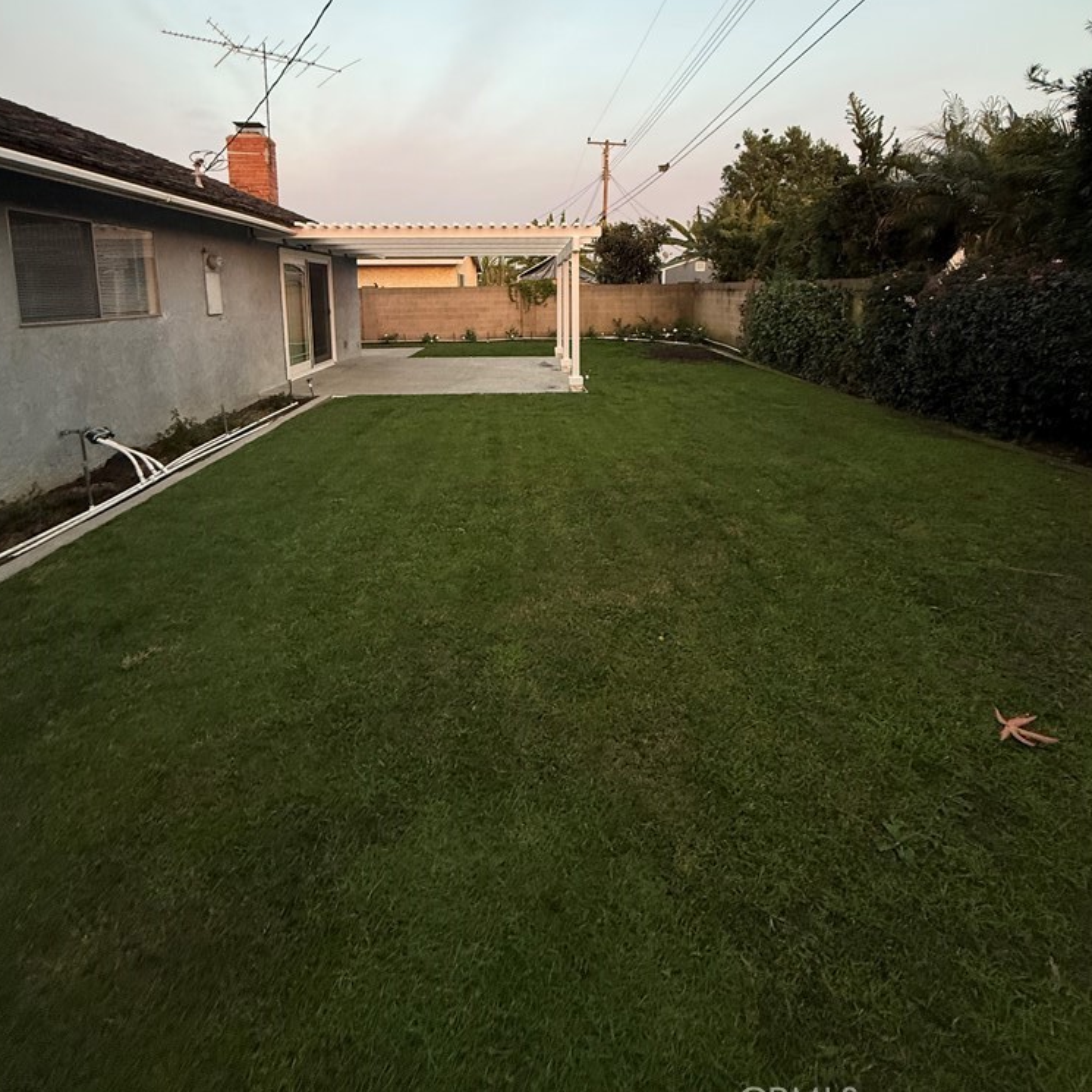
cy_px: 371
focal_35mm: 17
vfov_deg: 81.4
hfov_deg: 84.0
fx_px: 607
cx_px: 542
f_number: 2.2
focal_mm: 2.22
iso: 320
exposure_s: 1/70
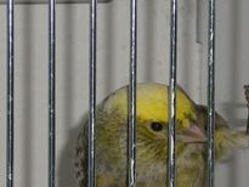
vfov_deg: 4.5
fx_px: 2397
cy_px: 120
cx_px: 53
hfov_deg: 5.9
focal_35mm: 333
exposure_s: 1/120
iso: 50
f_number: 5.9
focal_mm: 18.9
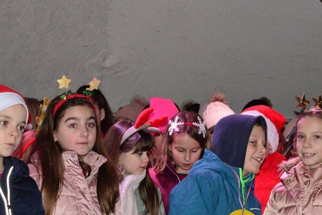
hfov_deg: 22.6
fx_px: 805
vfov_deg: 15.2
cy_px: 157
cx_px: 192
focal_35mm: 90
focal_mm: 52
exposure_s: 1/60
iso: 6400
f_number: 8
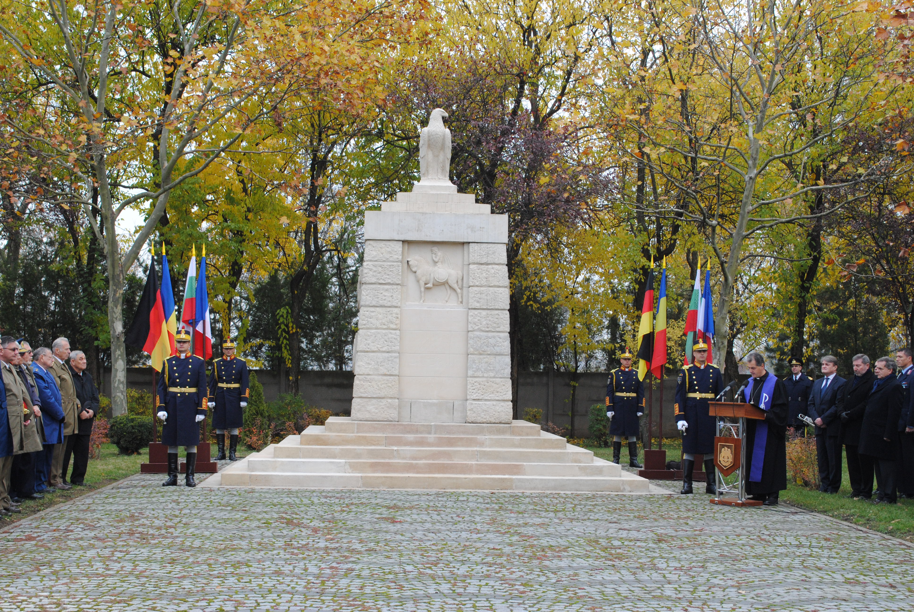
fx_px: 1335
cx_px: 457
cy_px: 306
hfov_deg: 37.8
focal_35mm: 52
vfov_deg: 25.8
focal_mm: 35
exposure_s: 1/125
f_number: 9
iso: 400
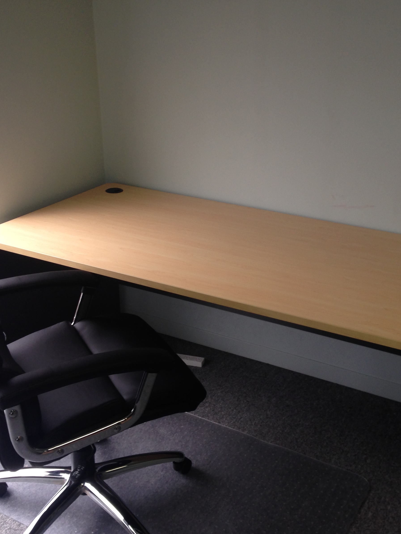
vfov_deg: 42.1
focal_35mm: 45
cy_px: 271
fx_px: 695
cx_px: 236
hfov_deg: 32.1
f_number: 2.4
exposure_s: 1/27
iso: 50
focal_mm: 4.12
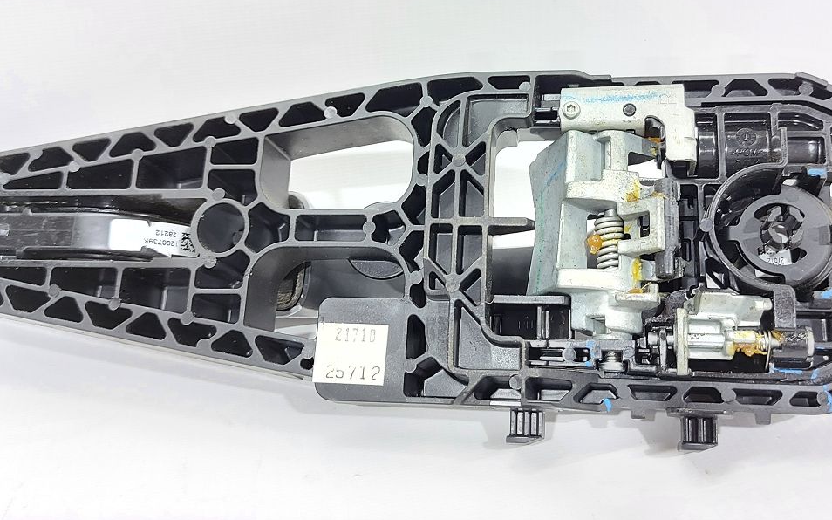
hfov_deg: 52.5
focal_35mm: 37
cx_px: 479
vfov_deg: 34.2
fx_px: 839
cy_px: 195
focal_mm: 5.23
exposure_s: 1/33
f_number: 1.8
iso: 200
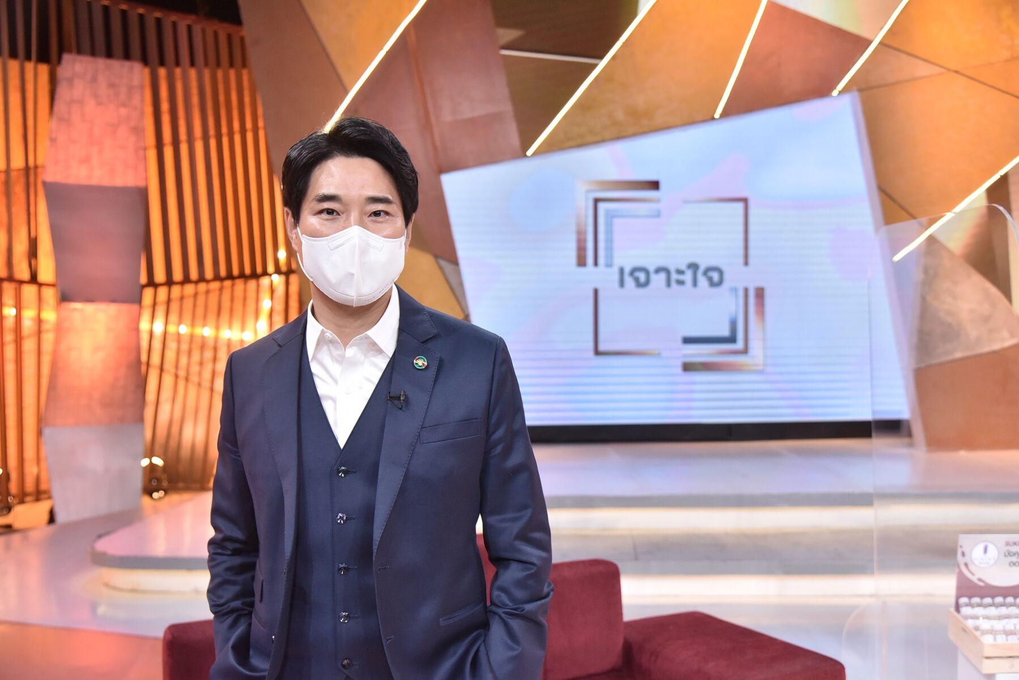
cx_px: 510
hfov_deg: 48.4
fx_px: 1133
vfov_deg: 33.4
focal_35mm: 40
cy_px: 340
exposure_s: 1/160
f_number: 4.5
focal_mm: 40
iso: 2000
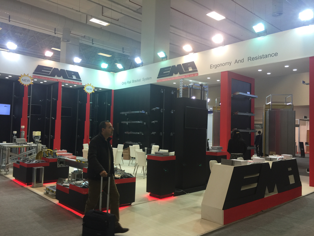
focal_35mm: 29
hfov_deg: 61.7
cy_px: 118
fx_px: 263
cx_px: 157
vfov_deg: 48.2
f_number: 2.2
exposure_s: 1/33
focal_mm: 4.15
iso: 32
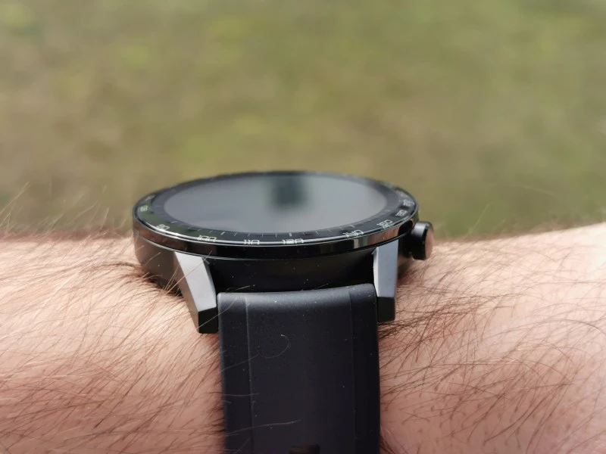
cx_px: 303
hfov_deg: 35.5
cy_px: 227
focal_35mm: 54
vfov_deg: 27.0
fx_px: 945
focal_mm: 5.56
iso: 50
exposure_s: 1/582
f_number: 1.6
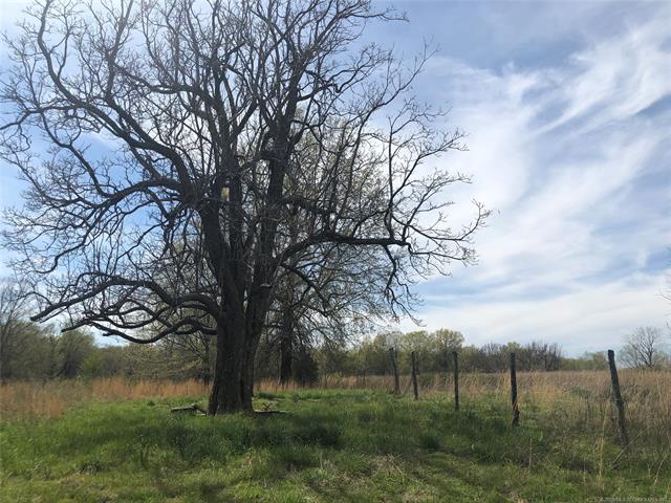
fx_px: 543
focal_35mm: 28
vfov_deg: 49.7
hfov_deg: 63.4
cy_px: 252
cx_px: 336
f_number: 1.8
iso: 20
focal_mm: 3.99
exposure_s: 1/3436
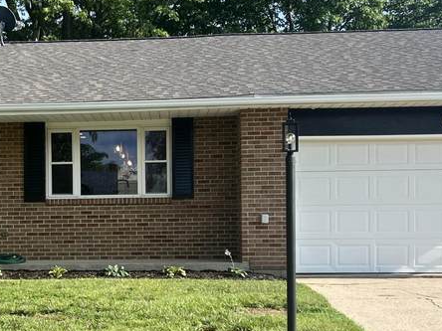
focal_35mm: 75
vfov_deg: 19.6
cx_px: 81
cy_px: 224
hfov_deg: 25.5
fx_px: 958
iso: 50
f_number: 1.5
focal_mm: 5.7
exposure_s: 1/1838
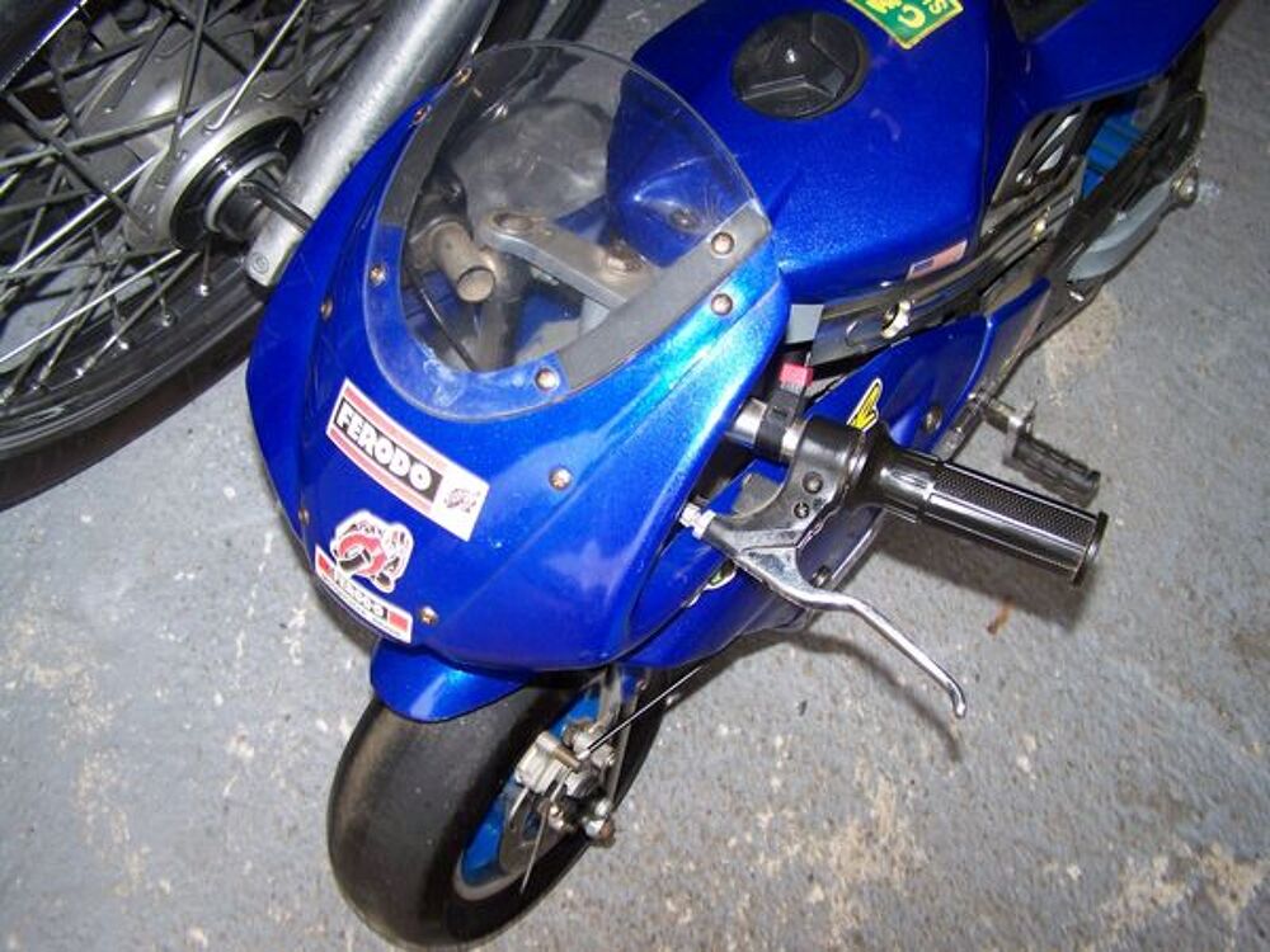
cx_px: 635
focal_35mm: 38
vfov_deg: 37.7
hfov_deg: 49.0
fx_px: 1394
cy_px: 476
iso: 80
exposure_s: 1/60
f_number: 2.8
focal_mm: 6.3
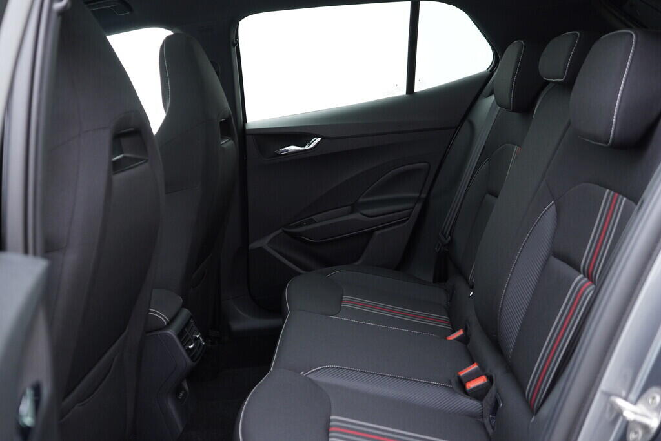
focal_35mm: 36
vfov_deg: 36.9
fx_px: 661
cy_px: 220
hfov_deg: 53.1
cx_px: 330
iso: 400
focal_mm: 24
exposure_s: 1/40
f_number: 2.8
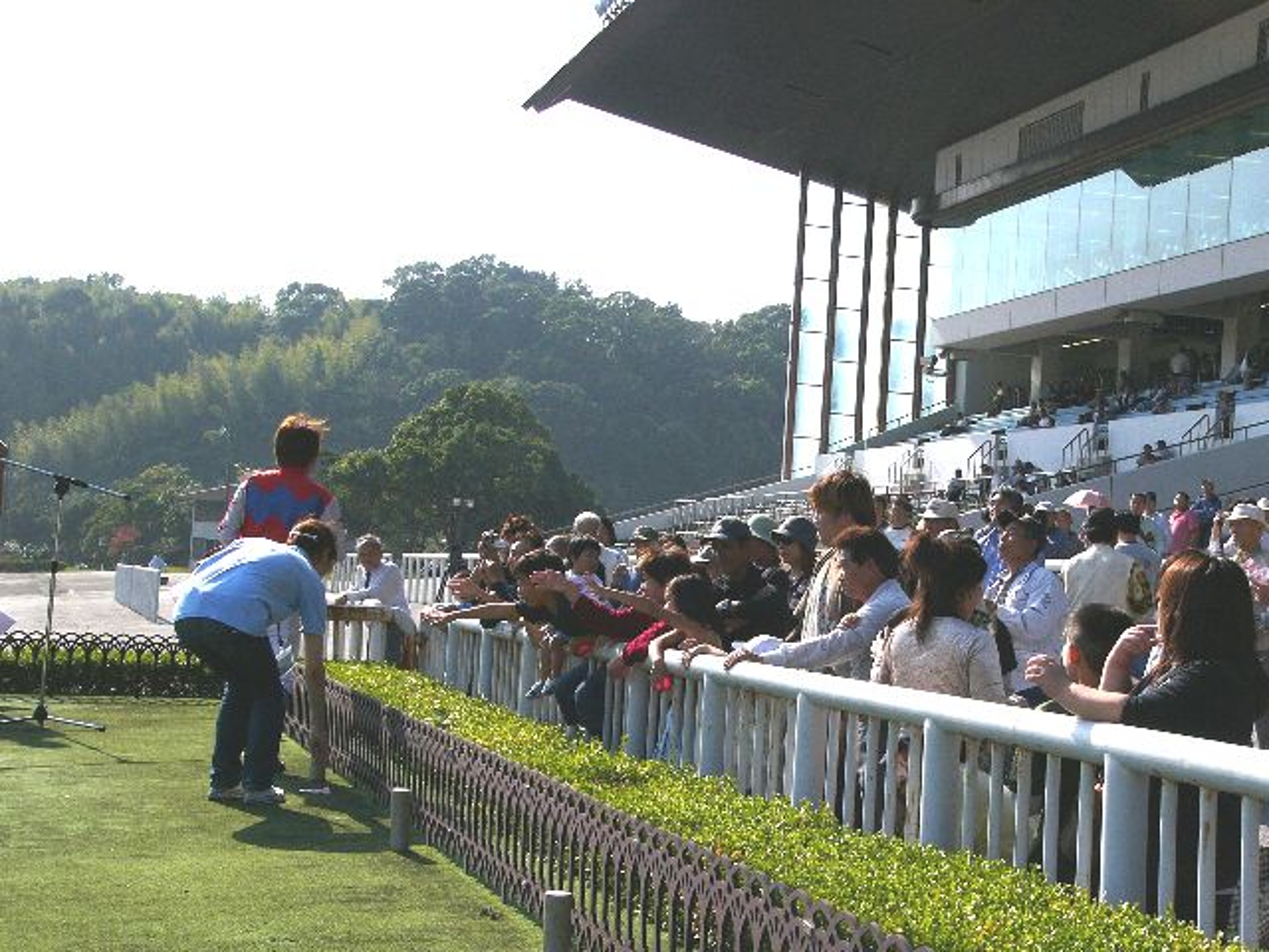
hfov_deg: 34.3
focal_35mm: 56
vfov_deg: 26.1
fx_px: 2053
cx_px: 634
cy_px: 476
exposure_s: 1/1300
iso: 50
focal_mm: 9.3
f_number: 8
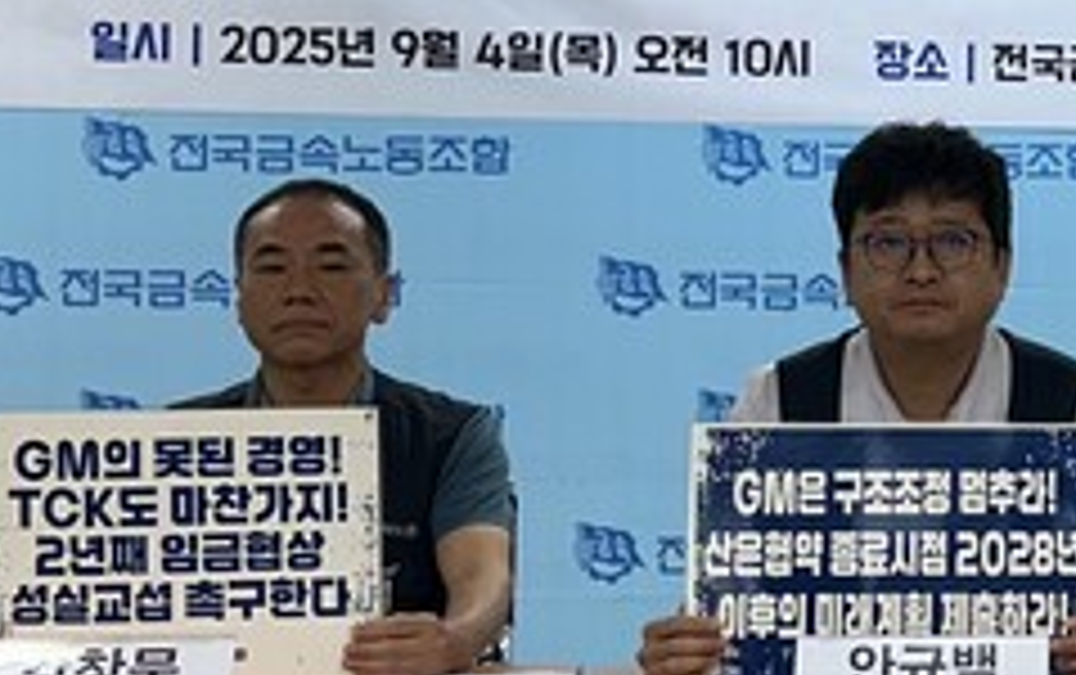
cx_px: 1193
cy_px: 171
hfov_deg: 19.5
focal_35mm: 102
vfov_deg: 12.8
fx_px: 2995
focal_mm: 6.86
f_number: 1.78
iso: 125
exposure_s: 1/120
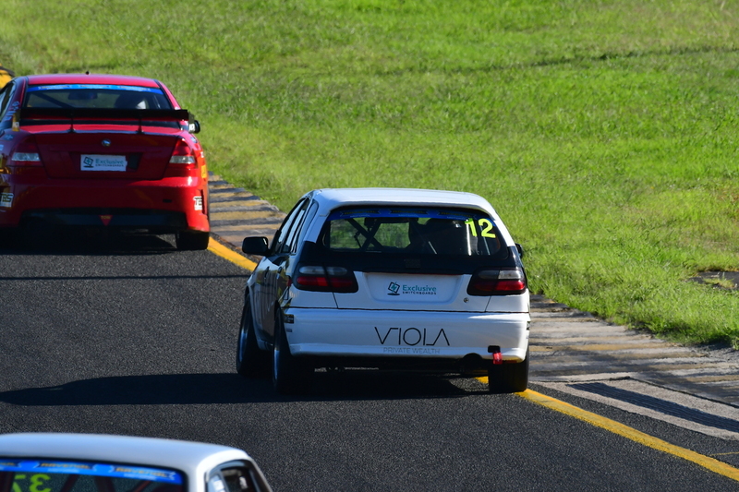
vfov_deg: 1.8
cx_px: 370
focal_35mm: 750
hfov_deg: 2.8
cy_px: 246
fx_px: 15392
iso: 500
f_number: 11
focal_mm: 500
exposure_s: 1/640
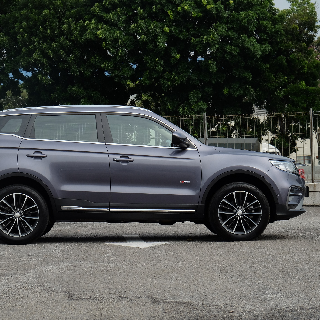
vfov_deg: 16.4
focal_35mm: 106
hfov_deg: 16.4
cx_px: 131
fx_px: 1109
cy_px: 160
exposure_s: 1/420
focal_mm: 55
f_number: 10
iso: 400
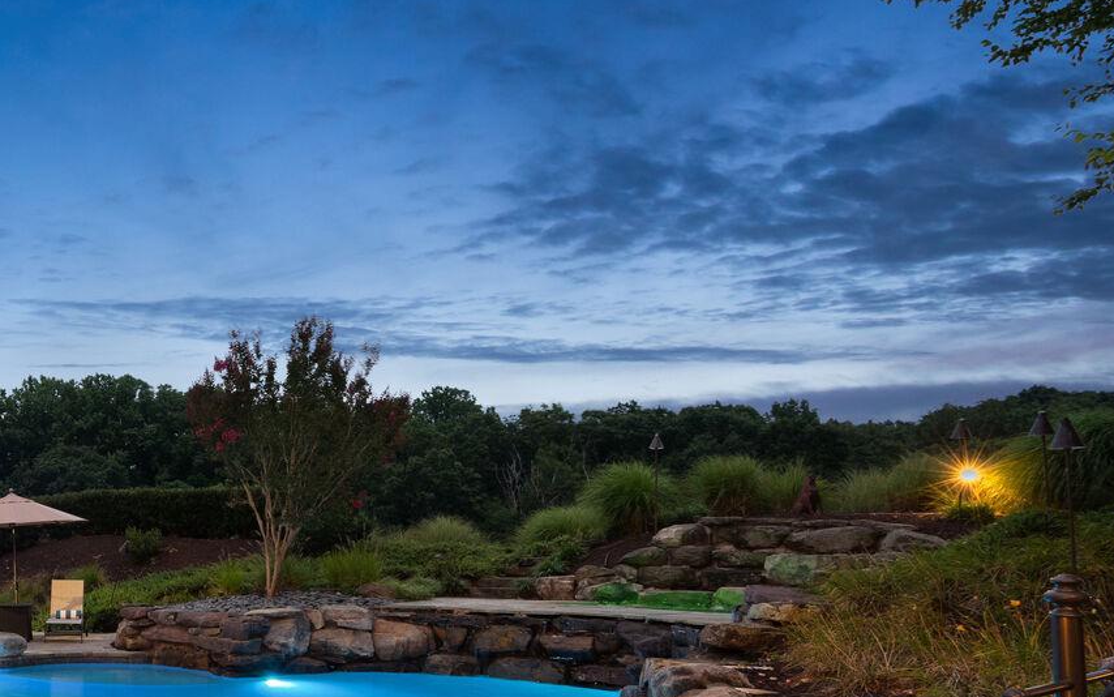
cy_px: 518
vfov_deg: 37.4
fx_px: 1002
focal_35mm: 33
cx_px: 20
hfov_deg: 48.6
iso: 800
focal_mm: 16
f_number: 8
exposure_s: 3.2
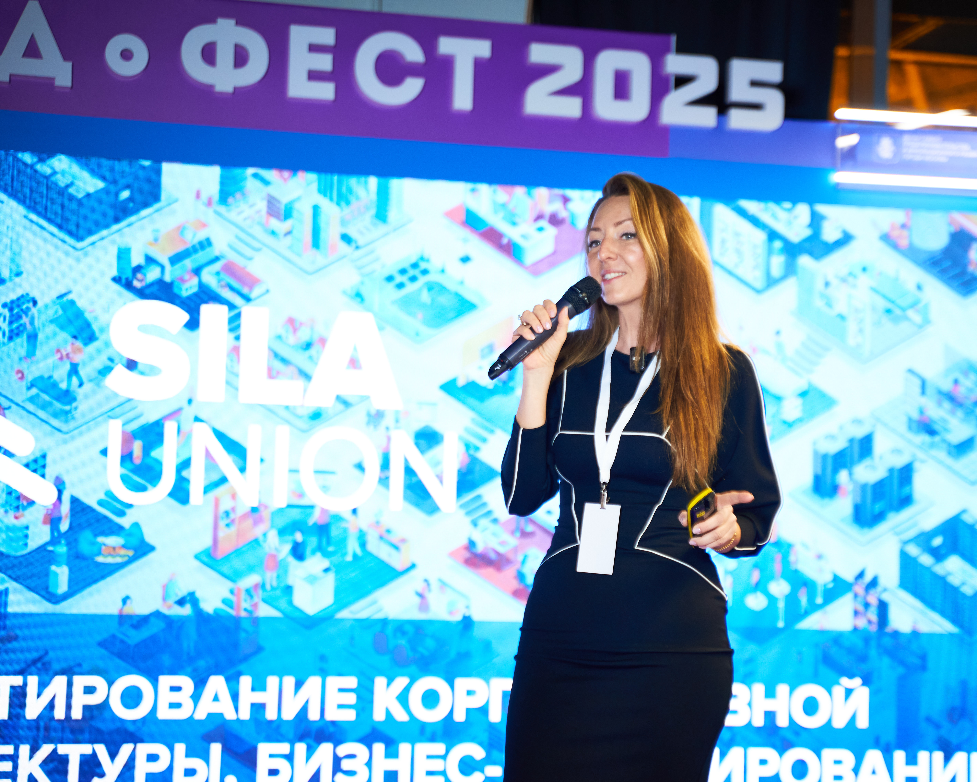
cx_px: 579
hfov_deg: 22.5
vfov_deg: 18.1
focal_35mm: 85
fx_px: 2458
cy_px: 392
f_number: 2.8
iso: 800
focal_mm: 75
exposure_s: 1/125
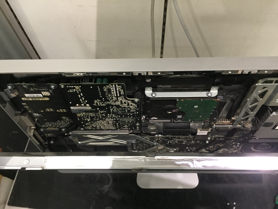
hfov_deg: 61.7
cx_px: 139
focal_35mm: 29
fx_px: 233
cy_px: 104
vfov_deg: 48.2
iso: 250
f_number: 2.2
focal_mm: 4.15
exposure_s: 1/25
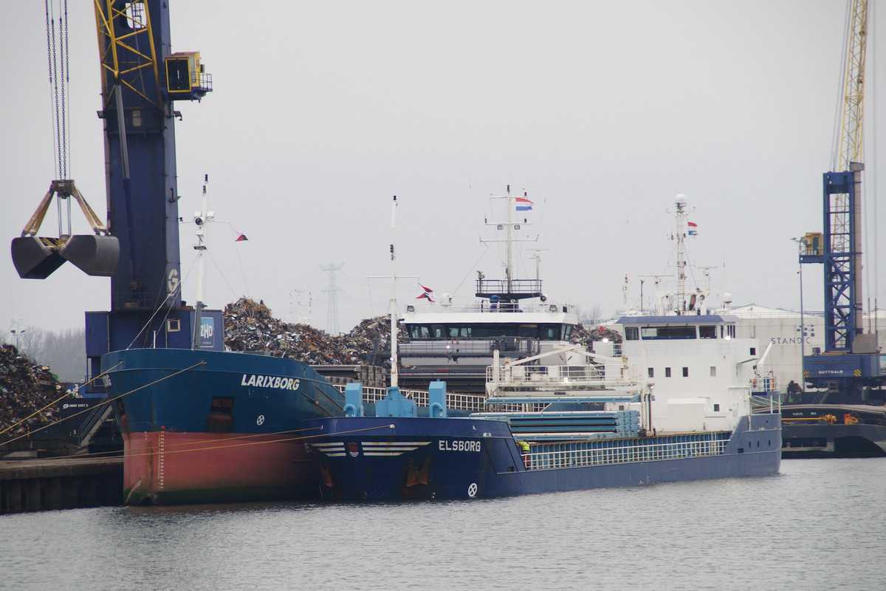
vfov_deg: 20.2
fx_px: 1661
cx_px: 443
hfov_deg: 29.9
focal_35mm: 68
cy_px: 296
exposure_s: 1/80
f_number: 5
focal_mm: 45
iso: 100
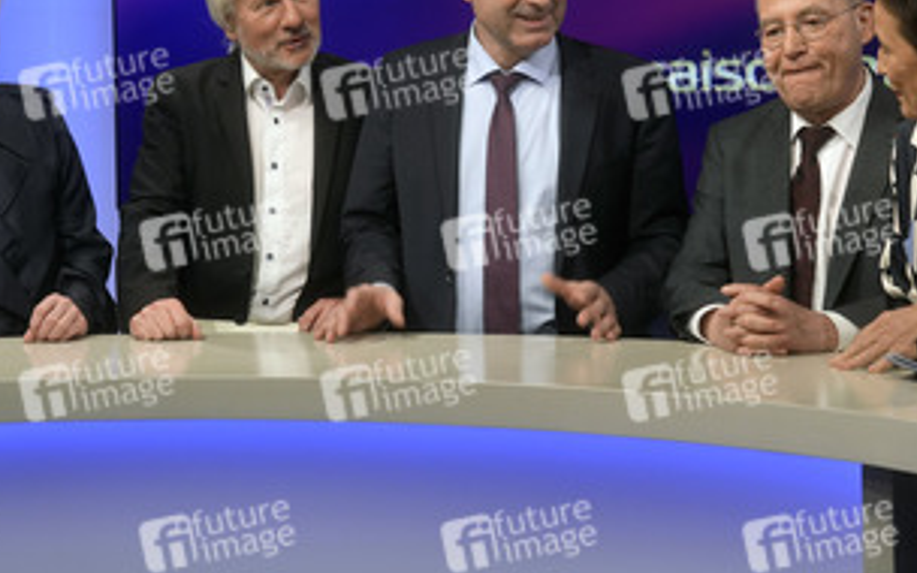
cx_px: 439
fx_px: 1699
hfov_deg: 30.2
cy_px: 160
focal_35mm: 68
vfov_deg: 19.0
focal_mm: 30
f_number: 3.5
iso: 640
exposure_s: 1/125
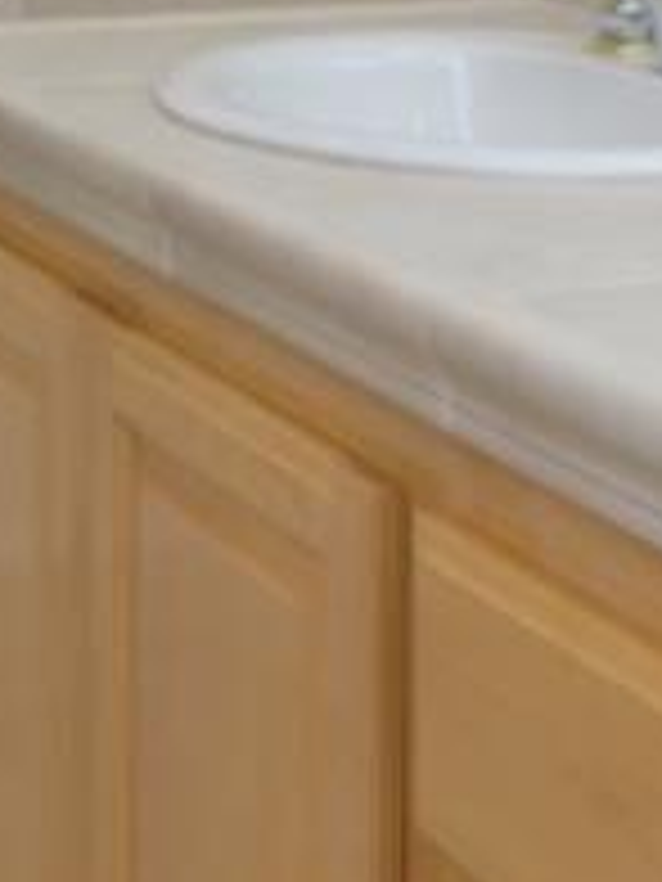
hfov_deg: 14.4
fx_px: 2626
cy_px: -342
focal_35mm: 103
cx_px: 320
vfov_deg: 17.6
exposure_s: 1/40
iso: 400
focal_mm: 14
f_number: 10
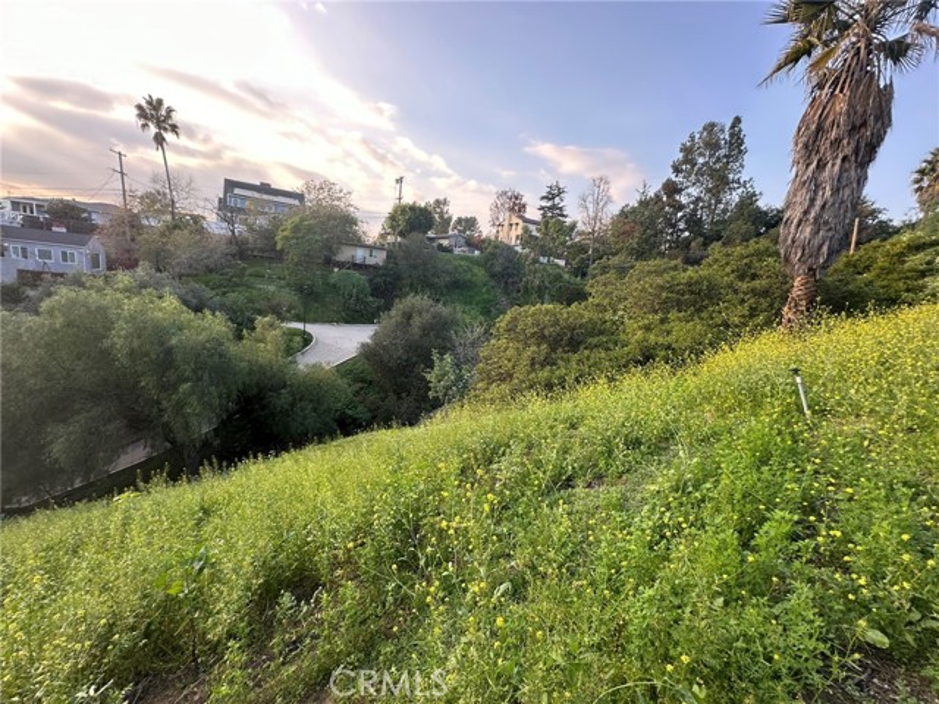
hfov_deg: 102.1
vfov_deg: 85.7
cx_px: 470
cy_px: 352
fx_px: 380
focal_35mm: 14
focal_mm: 2.22
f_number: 2.2
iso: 40
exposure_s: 1/166
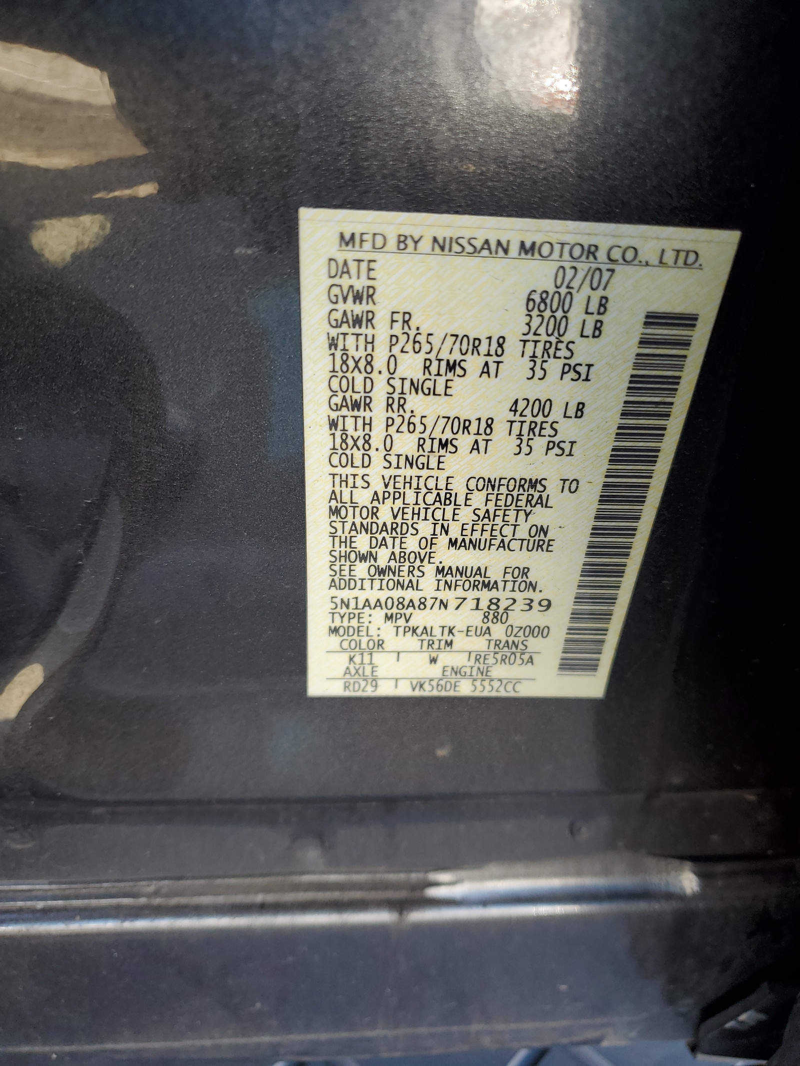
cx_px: 400
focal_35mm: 26
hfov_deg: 53.1
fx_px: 801
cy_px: 533
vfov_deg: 67.3
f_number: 1.5
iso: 50
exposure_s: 1/159
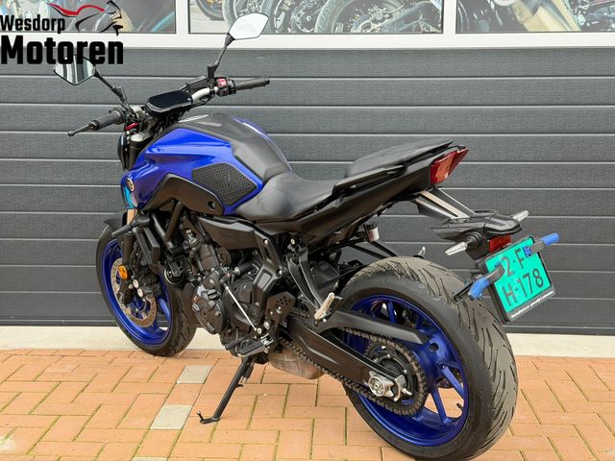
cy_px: 230
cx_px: 308
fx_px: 853
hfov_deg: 39.7
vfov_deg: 30.3
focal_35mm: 48
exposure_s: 1/237
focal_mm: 6.76
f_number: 1.78
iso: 64
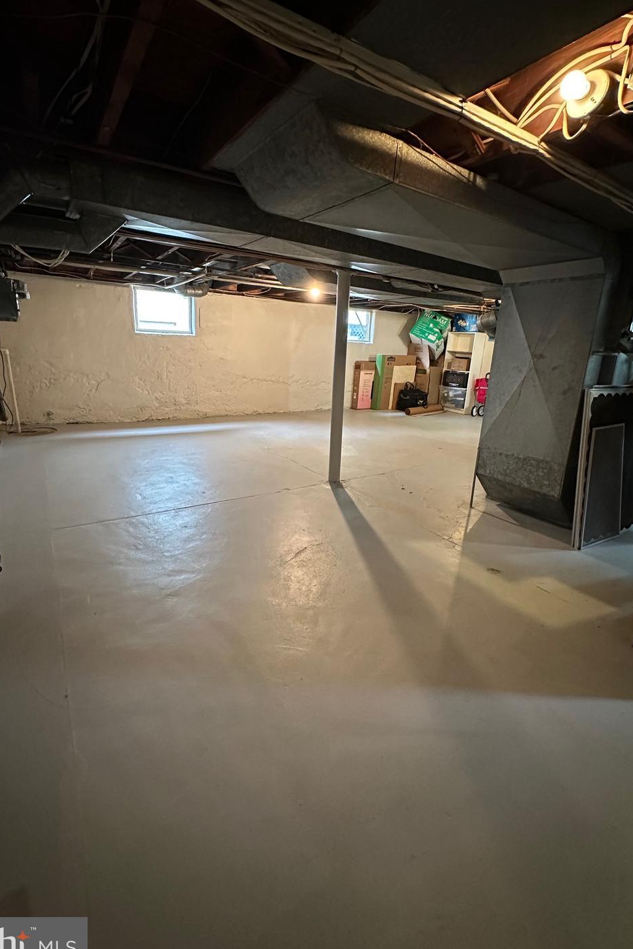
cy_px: 451
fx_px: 422
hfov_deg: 73.7
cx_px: 309
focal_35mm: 16
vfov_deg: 96.7
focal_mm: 2.22
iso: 1000
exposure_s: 1/60
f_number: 2.2
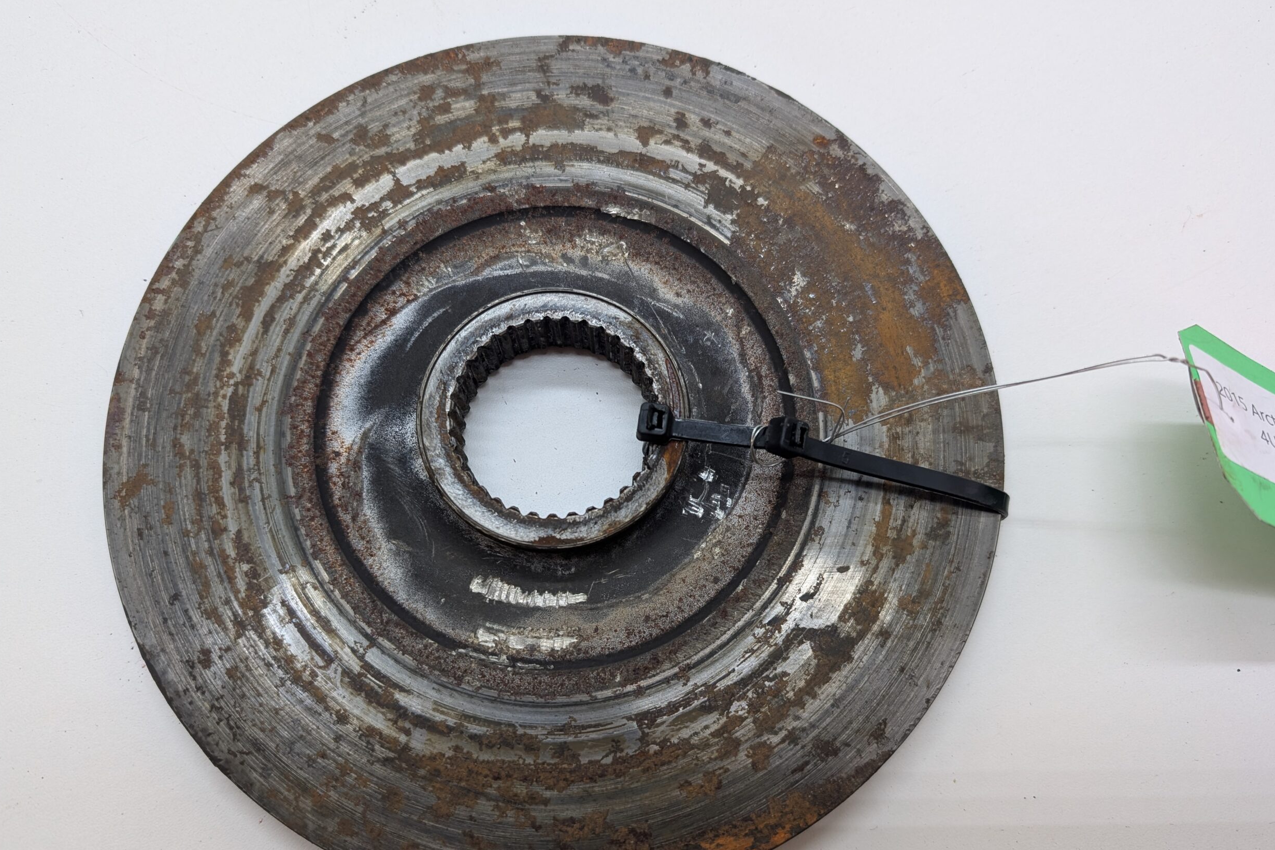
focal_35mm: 26
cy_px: 496
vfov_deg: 49.3
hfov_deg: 69.4
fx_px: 921
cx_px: 640
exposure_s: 1/68.8
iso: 90
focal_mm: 6.9
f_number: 1.68
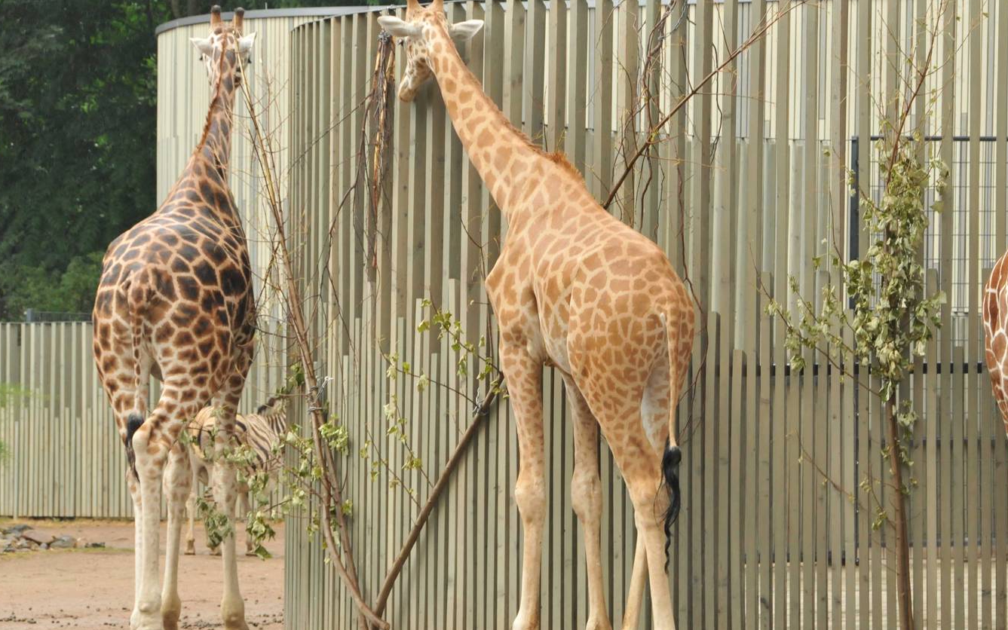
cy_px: 340
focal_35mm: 174
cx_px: 594
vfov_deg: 7.6
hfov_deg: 12.1
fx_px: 4770
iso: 800
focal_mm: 95
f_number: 9
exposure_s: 1/320
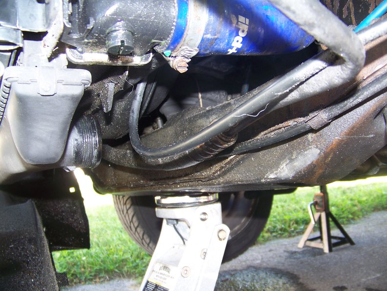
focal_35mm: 36
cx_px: 194
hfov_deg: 51.4
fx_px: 402
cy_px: 146
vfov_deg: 39.7
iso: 64
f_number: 2.8
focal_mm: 5.85
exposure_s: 1/30
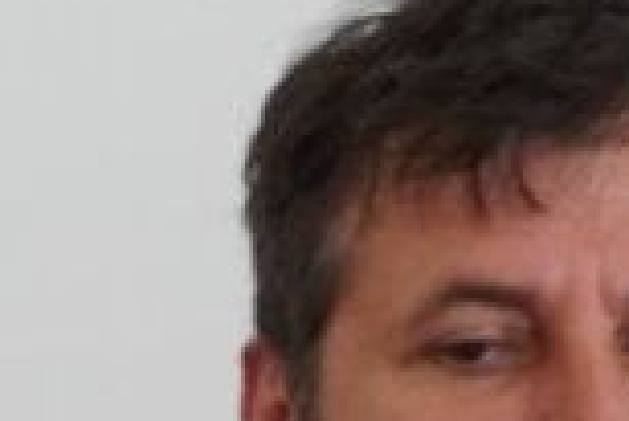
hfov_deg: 4.0
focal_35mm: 499
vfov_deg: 2.7
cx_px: -948
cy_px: 909
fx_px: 8727
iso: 640
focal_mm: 50
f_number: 5.6
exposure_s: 1/80
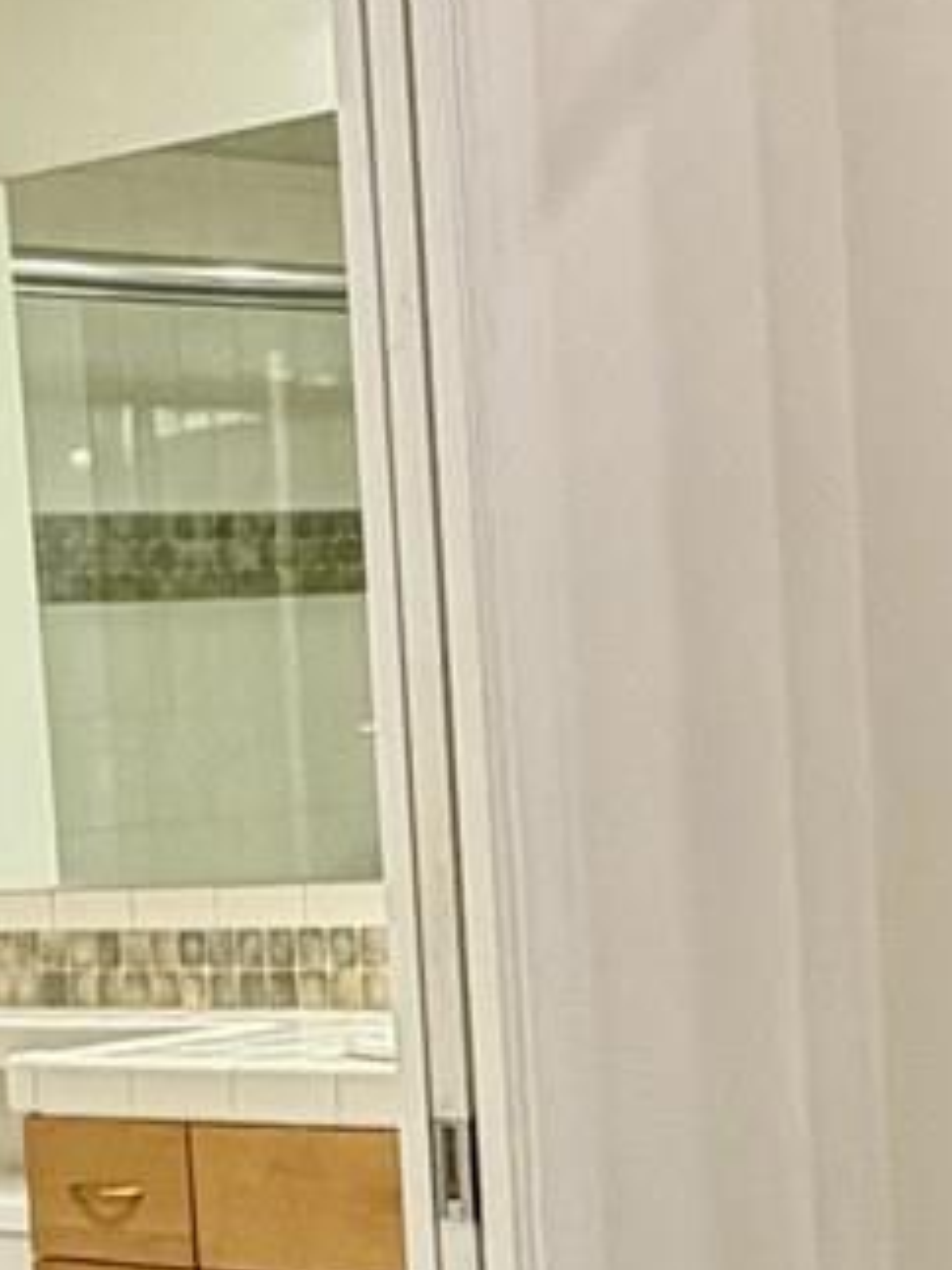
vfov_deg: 19.3
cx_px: 527
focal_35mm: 100
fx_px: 3669
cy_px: 1105
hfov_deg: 14.8
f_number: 2.2
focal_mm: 2.22
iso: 250
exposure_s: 1/60
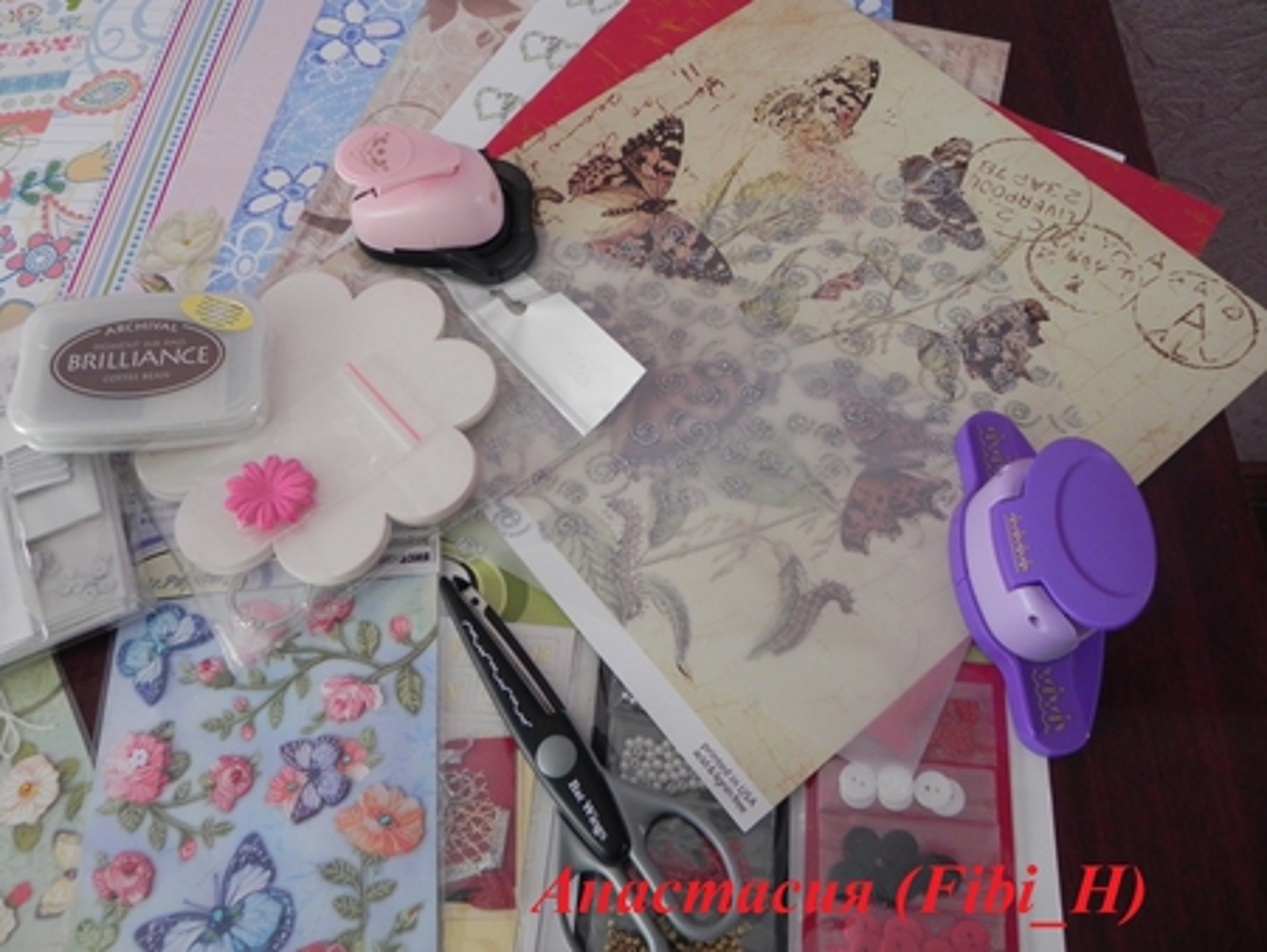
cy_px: 476
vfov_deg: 48.3
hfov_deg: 61.6
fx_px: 1062
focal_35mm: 29
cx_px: 634
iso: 400
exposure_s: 1/23
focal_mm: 5.2
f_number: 2.8
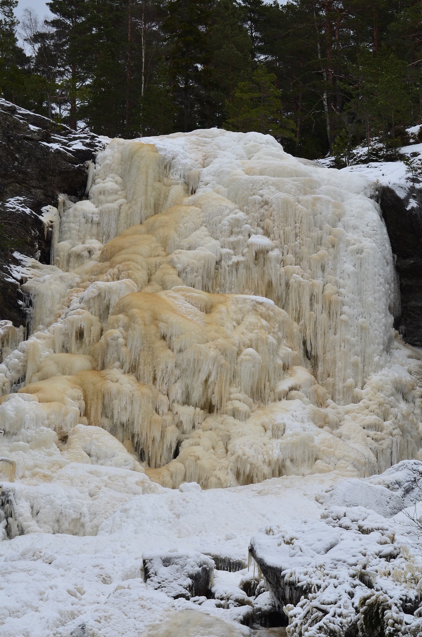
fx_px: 2119
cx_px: 211
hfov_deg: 11.4
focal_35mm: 120
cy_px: 318
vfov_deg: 17.1
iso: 280
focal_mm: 80
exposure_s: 1/60
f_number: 10
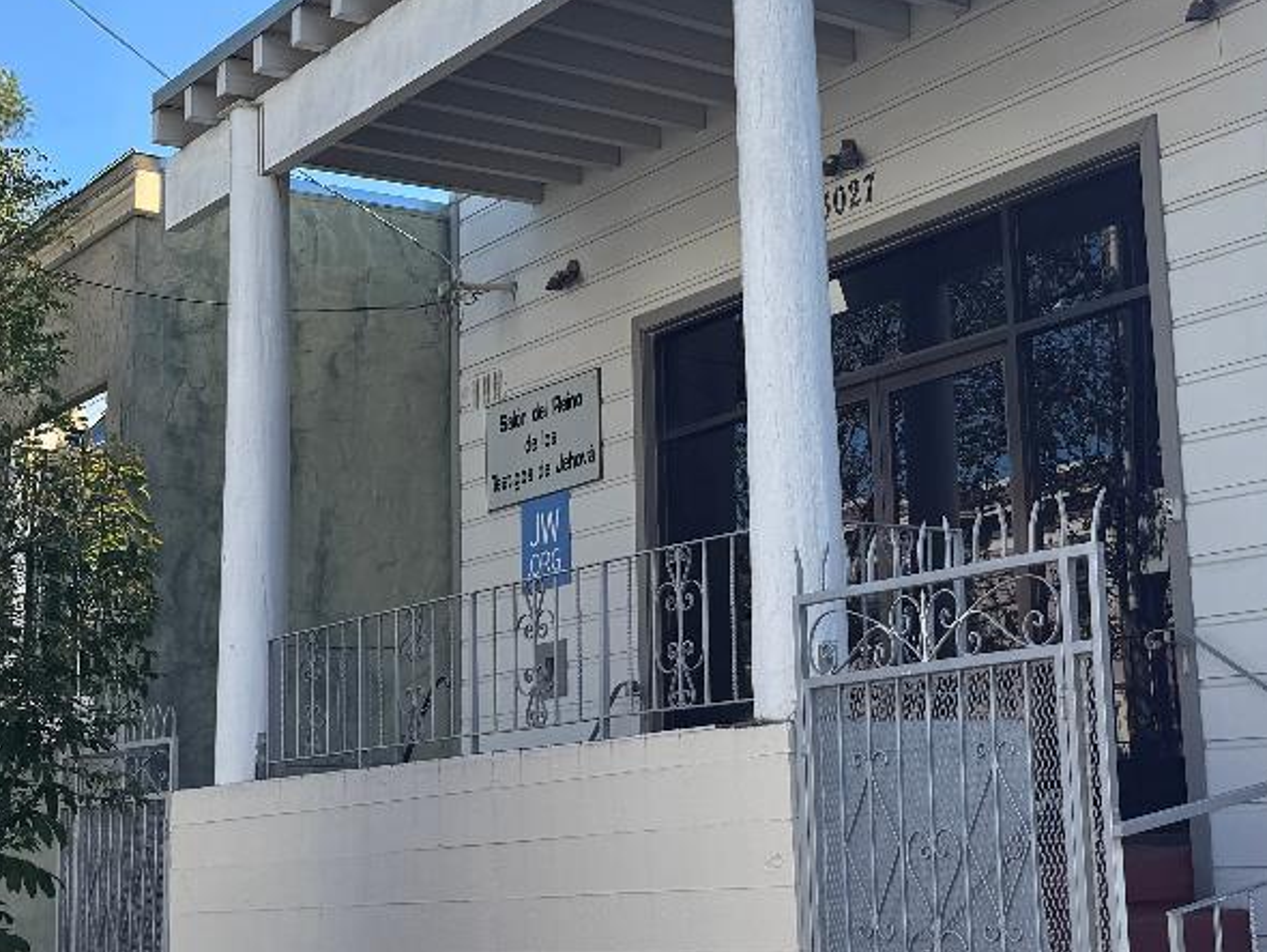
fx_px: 2234
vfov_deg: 24.0
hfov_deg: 31.5
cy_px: 392
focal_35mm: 61
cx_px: 812
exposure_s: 1/2801
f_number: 1.78
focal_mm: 6.76
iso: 80
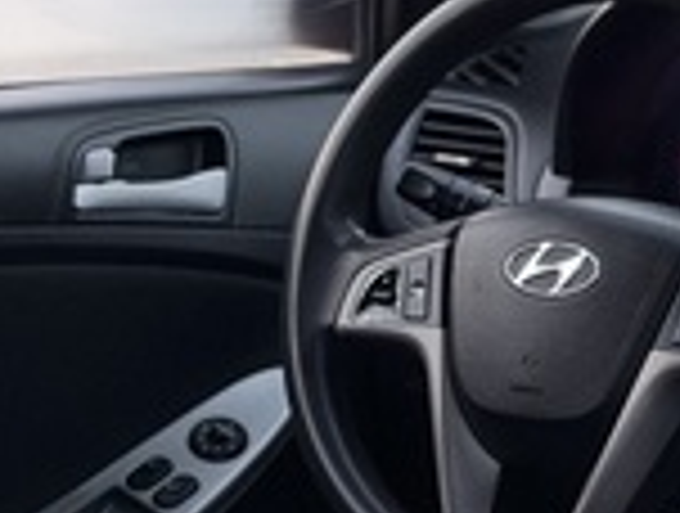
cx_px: 925
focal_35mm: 145
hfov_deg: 13.0
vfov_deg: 10.3
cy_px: 259
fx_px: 2855
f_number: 1.78
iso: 250
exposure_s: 1/52
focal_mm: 6.76
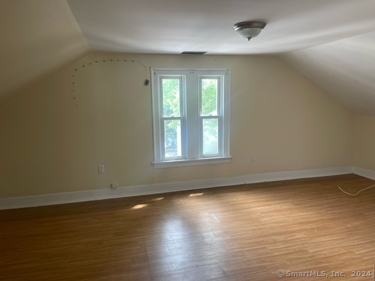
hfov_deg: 67.3
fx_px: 282
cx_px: 188
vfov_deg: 53.1
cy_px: 140
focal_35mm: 26
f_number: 1.6
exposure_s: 1/70
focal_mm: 5.1
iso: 125
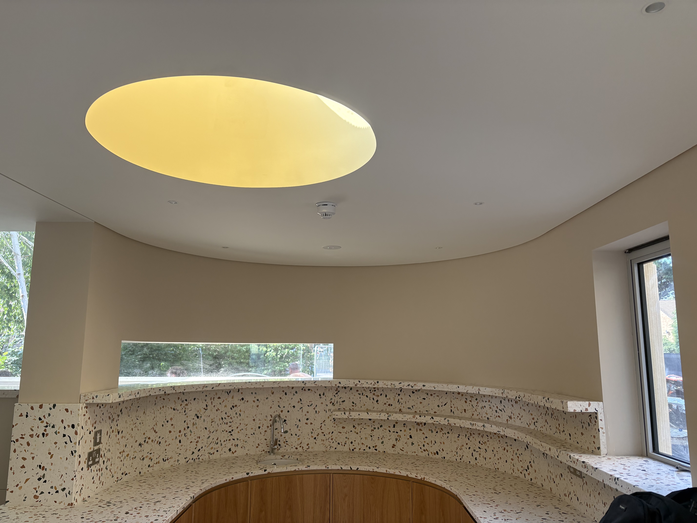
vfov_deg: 53.1
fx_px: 524
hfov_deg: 67.3
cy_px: 262
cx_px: 348
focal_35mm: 26
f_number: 1.6
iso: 80
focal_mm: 5.96
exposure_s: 1/232
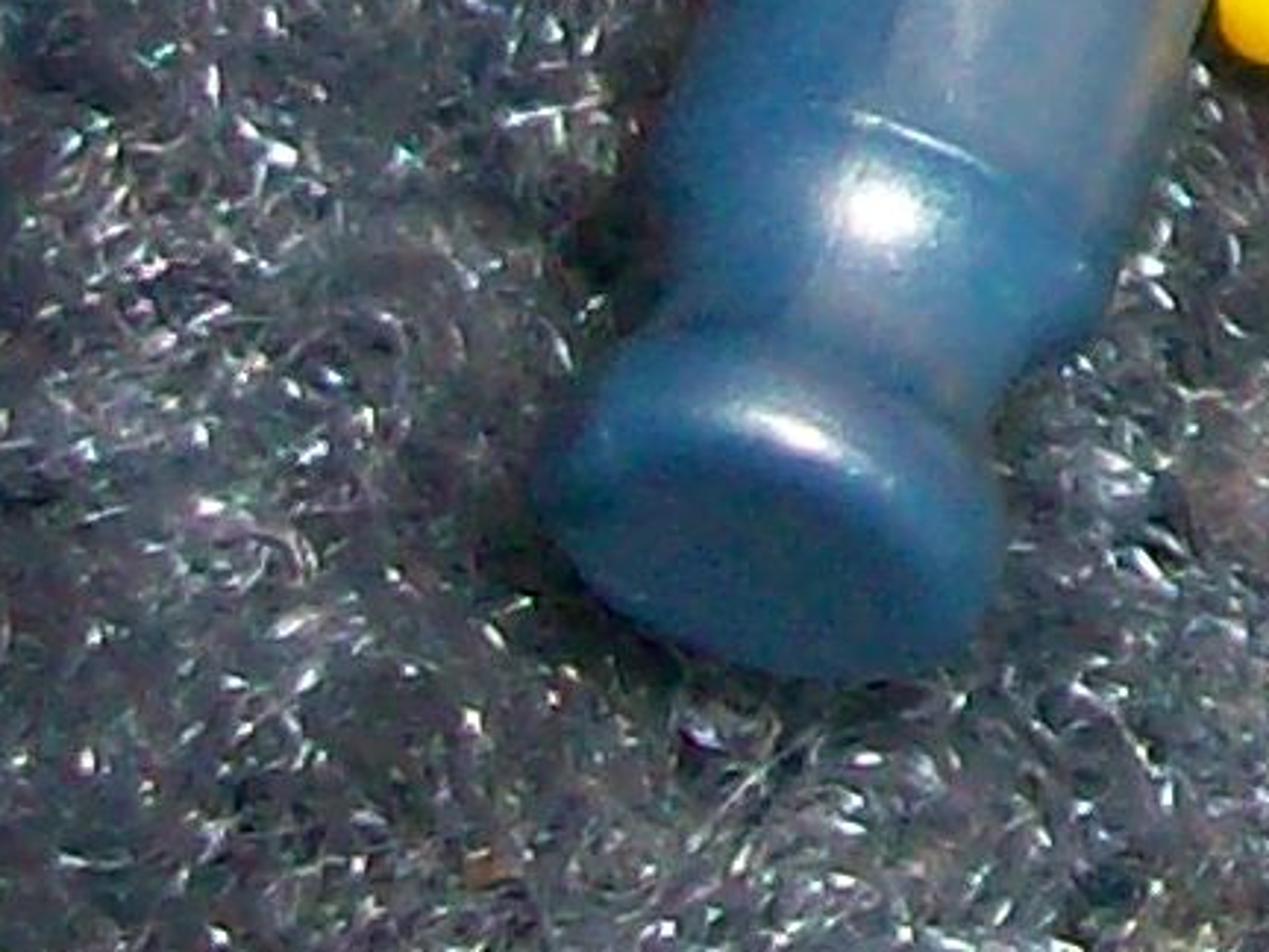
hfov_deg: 7.9
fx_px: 8872
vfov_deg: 5.9
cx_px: 2371
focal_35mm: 242
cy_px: -1472
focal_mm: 5.7
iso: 160
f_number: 2.8
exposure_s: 1/60
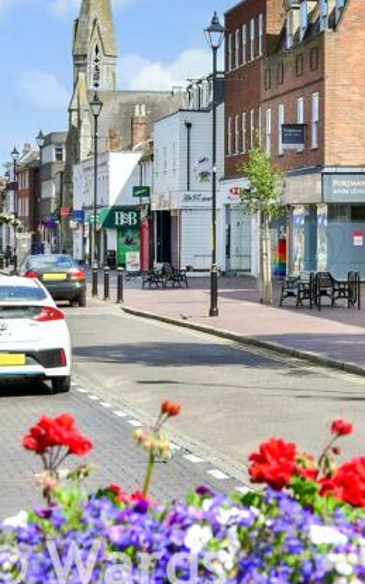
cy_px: 235
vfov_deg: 17.2
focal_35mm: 121
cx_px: 451
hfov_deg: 10.6
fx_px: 1924
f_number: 8
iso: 250
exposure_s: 1/250
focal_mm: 32
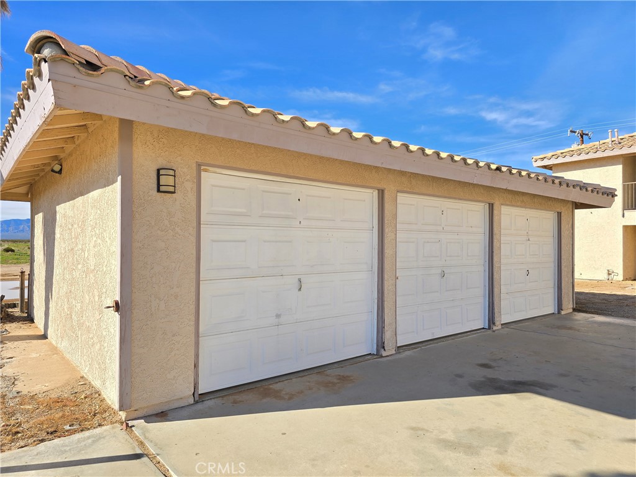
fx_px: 423
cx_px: 318
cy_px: 238
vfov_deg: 58.9
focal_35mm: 23
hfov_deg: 73.9
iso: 12
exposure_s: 1/533
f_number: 1.7
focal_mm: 6.3
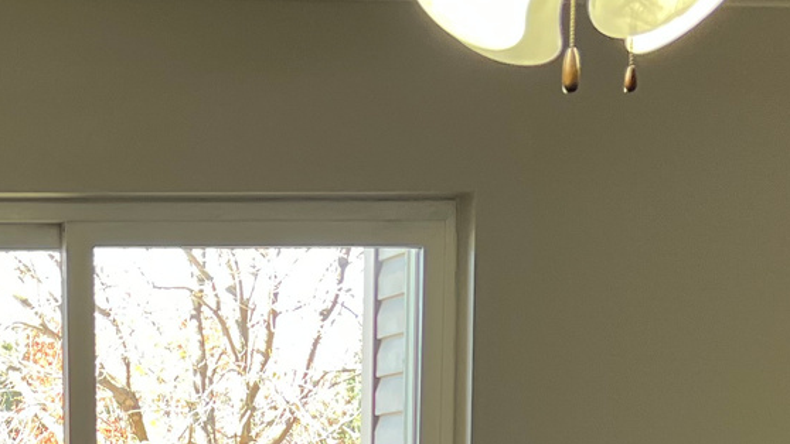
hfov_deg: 20.0
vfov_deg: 10.6
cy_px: 928
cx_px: 16
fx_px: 2179
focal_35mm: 104
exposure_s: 1/120
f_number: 1.5
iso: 50
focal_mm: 5.7
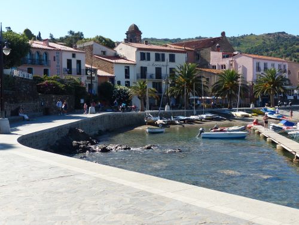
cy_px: 112
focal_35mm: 42
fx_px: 363
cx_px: 150
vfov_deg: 34.3
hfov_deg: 44.8
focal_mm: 7.6
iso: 100
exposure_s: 1/640
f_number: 4
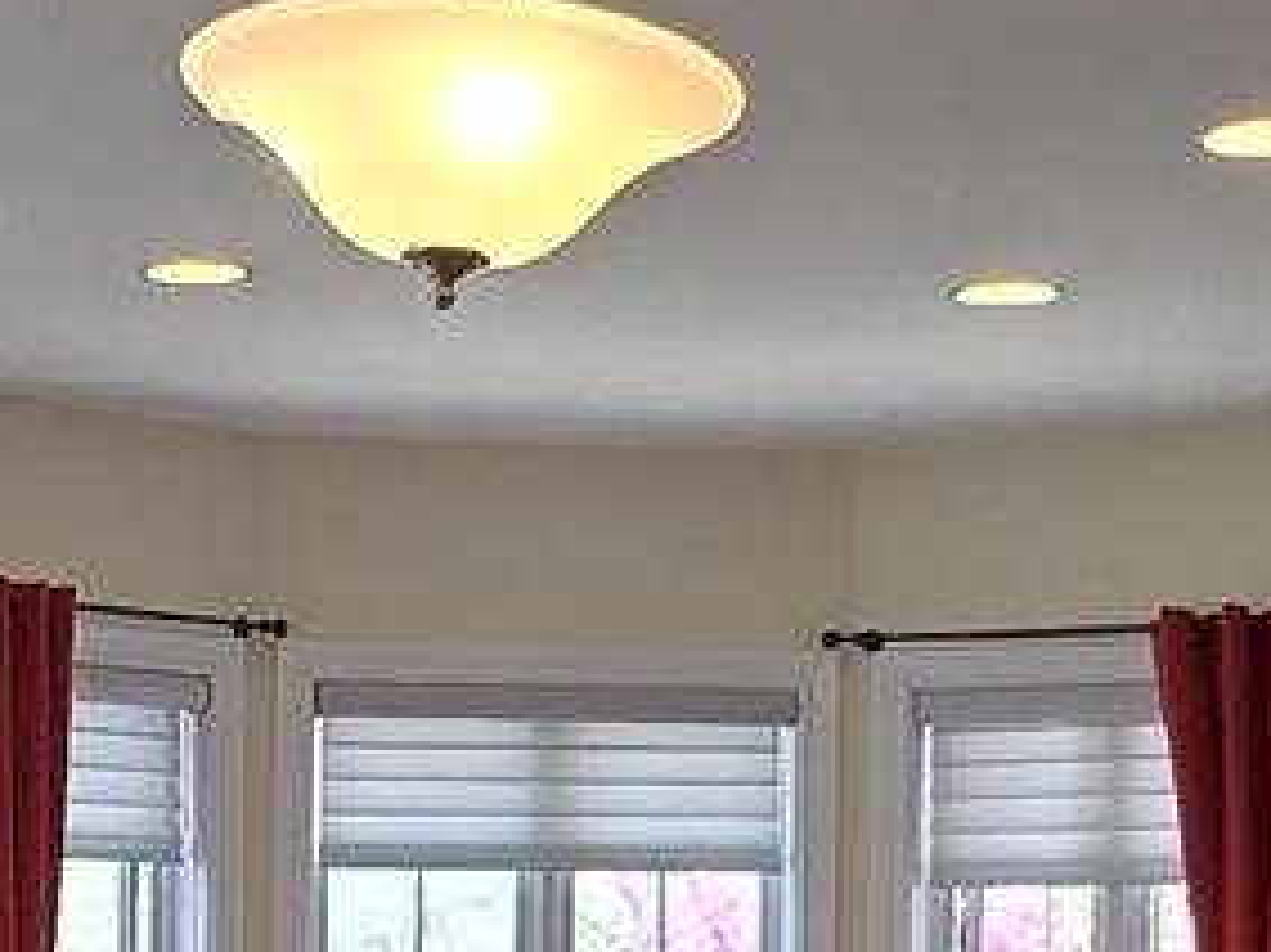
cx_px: 72
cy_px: 880
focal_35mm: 94
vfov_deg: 15.5
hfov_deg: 20.4
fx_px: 3450
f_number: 2.2
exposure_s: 1/120
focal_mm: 2.2
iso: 64
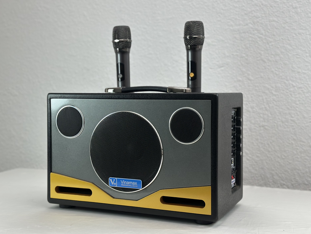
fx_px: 467
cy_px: 108
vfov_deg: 28.0
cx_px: 146
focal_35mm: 52
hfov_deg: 36.8
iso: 80
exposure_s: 1/339
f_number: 1.78
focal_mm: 6.86
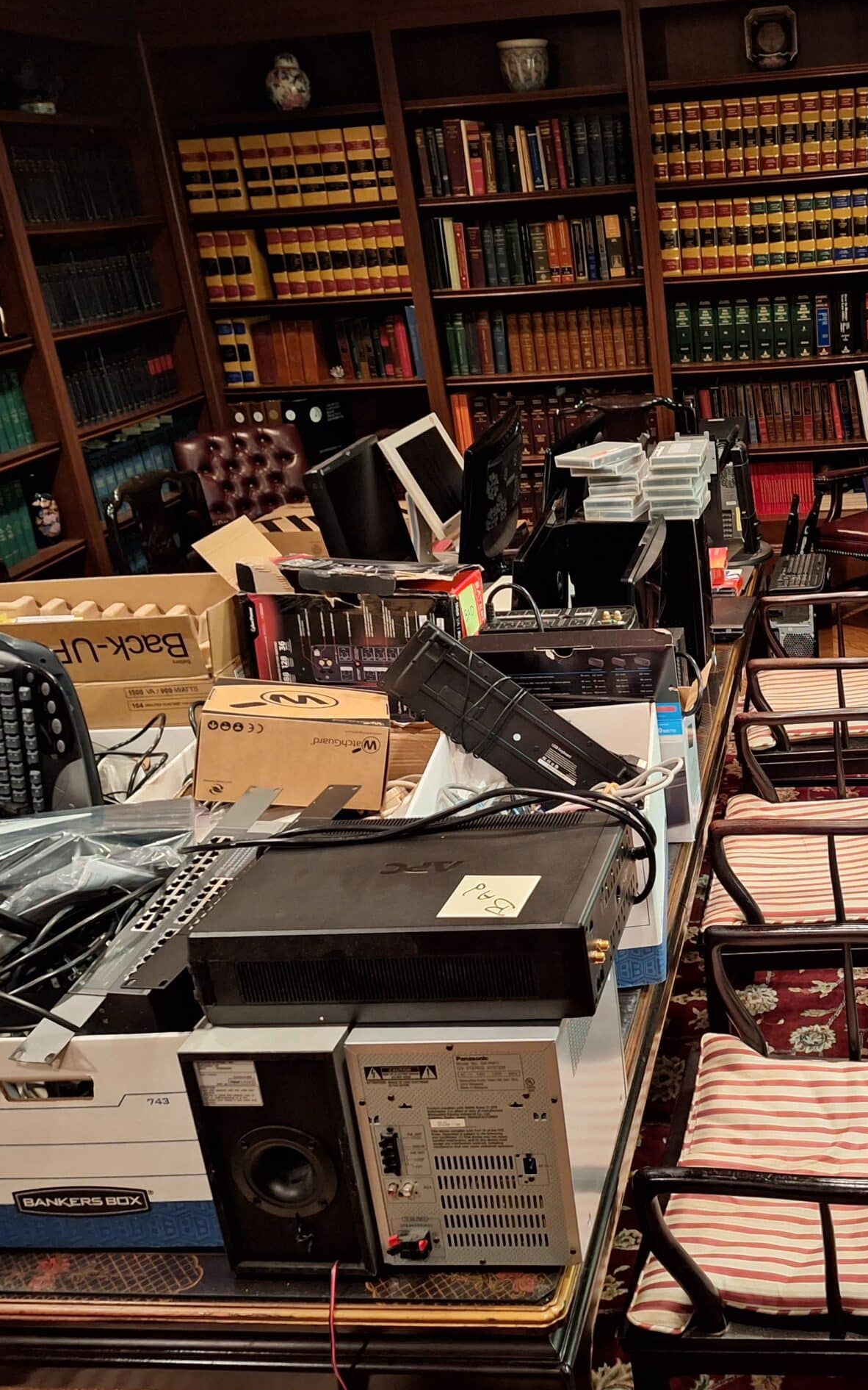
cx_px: 728
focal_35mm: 33
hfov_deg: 36.6
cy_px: 690
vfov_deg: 58.1
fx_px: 1249
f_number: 1.8
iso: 320
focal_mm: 5.54
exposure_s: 1/24
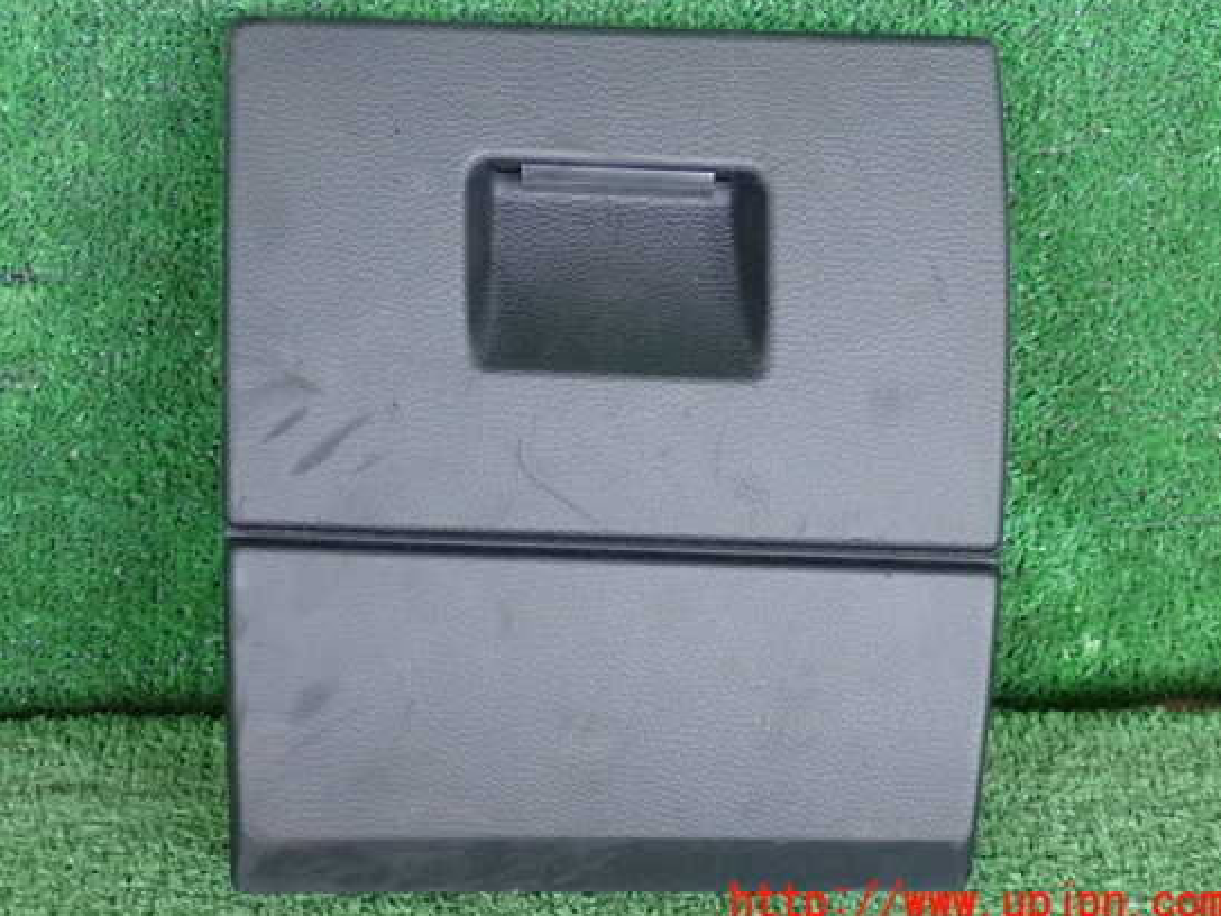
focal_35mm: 85
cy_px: 427
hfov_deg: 23.0
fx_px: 2998
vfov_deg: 17.4
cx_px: 563
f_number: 4.1
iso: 1250
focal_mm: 13.65
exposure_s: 1/125
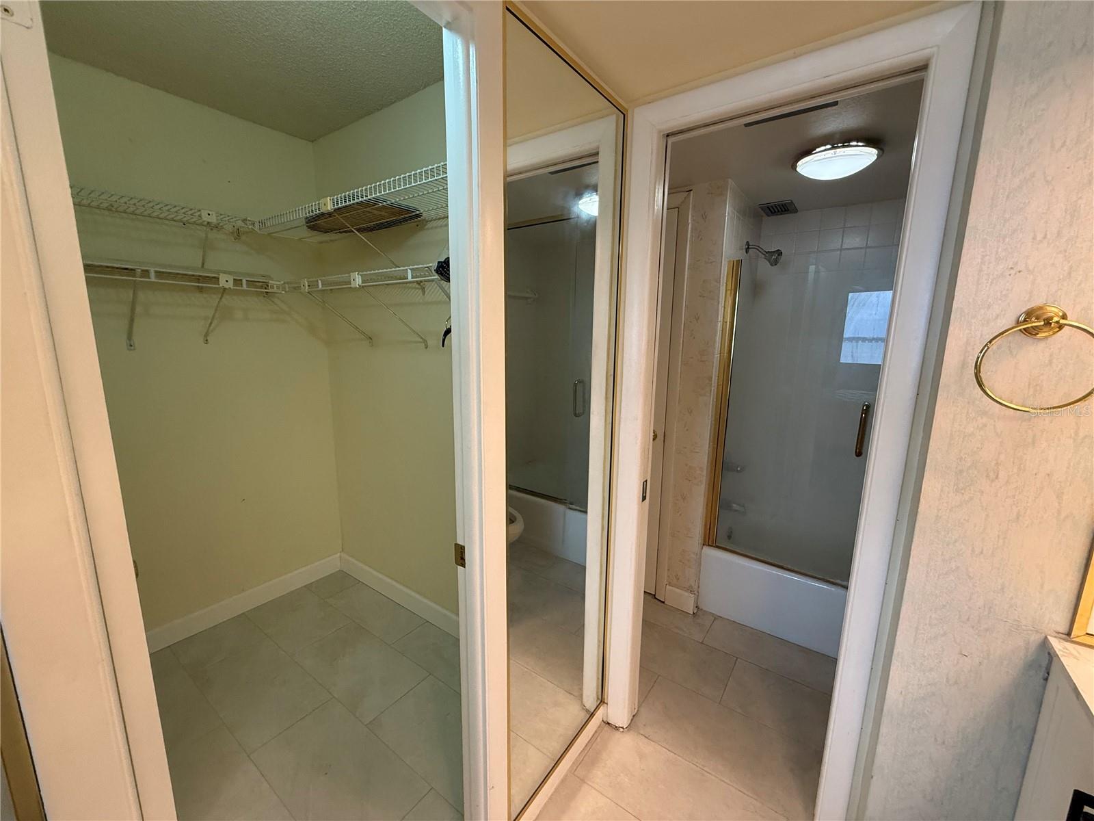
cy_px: 410
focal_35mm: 14
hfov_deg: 102.1
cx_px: 547
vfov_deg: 85.7
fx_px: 442
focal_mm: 2.22
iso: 320
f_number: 2.2
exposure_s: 1/120
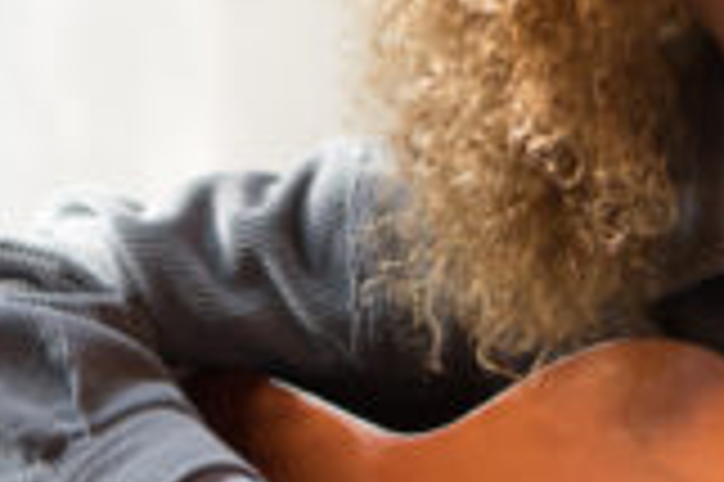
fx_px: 3671
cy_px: 255
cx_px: 735
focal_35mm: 183
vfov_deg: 7.5
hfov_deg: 11.1
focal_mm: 35
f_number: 1.8
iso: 200
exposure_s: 1/80
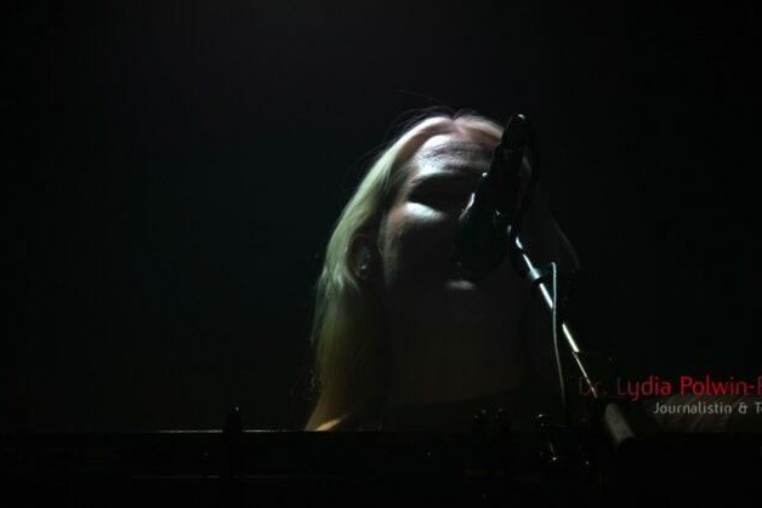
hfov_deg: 8.9
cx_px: 423
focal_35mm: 231
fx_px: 4890
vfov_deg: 6.0
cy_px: 211
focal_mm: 126
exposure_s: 1/200
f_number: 5.6
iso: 800
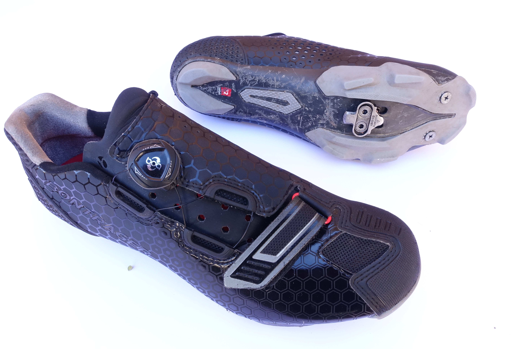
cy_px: 174
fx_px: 349
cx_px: 262
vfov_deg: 53.1
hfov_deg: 73.7
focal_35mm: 24
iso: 640
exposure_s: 1/30
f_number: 11
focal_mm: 8.8
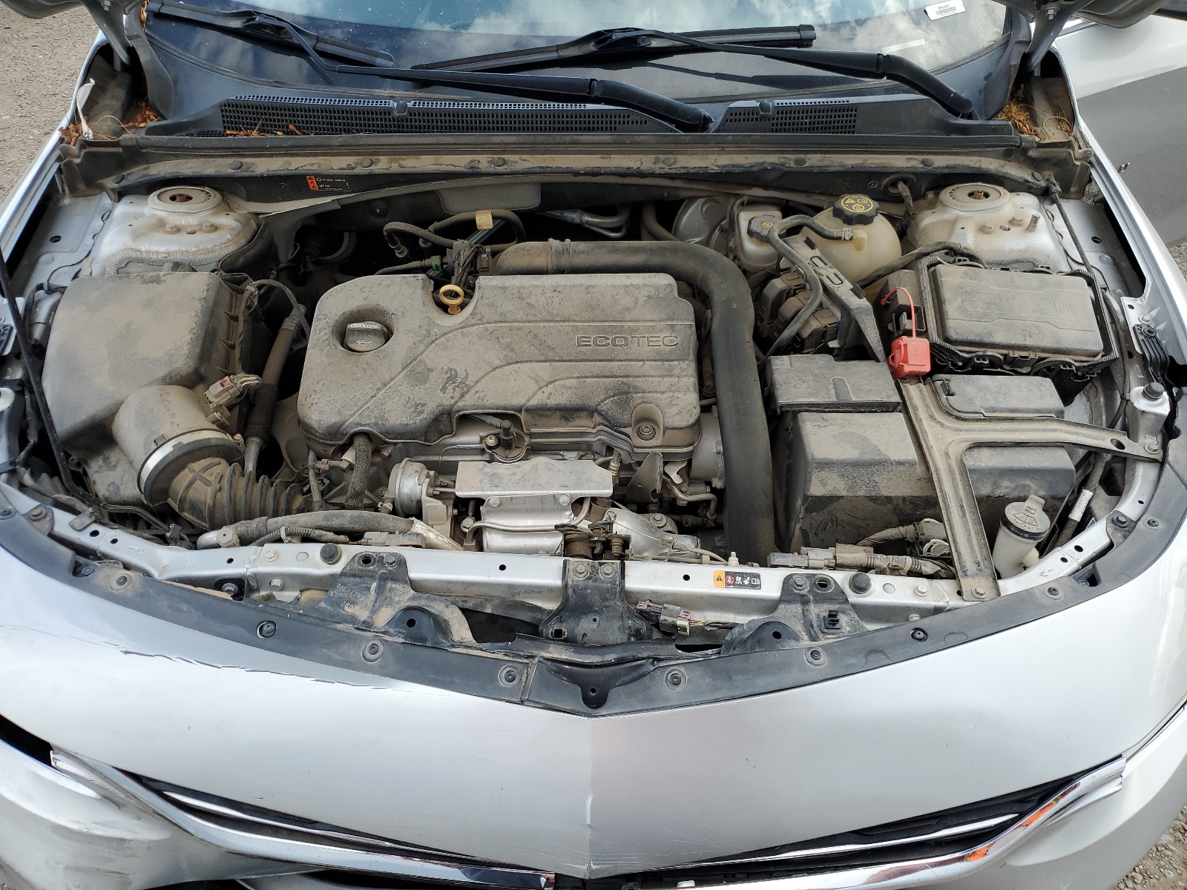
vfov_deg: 53.1
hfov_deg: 67.3
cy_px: 445
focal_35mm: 26
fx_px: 892
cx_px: 594
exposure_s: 1/435
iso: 50
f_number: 1.5
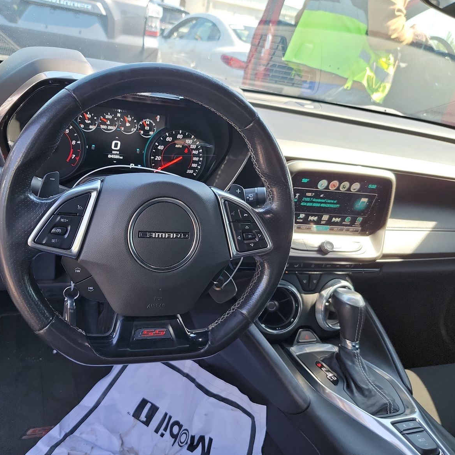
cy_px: 226
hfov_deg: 54.7
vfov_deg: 55.6
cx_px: 159
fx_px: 431
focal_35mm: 29
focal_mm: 6.7
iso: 111
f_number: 1.8
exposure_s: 1/59
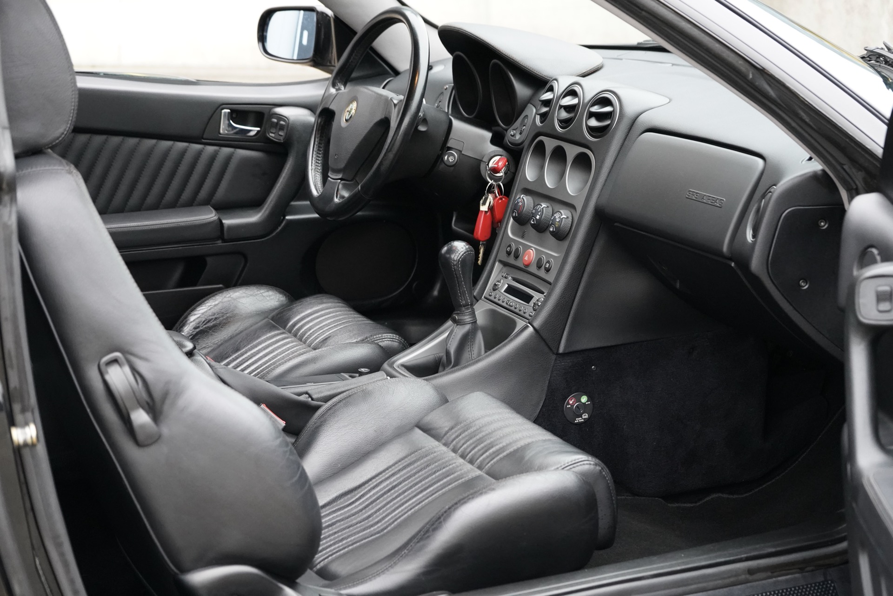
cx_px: 446
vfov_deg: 19.5
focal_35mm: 70
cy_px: 298
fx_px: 1736
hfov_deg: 28.8
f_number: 5.6
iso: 6400
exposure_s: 1/160
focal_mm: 70
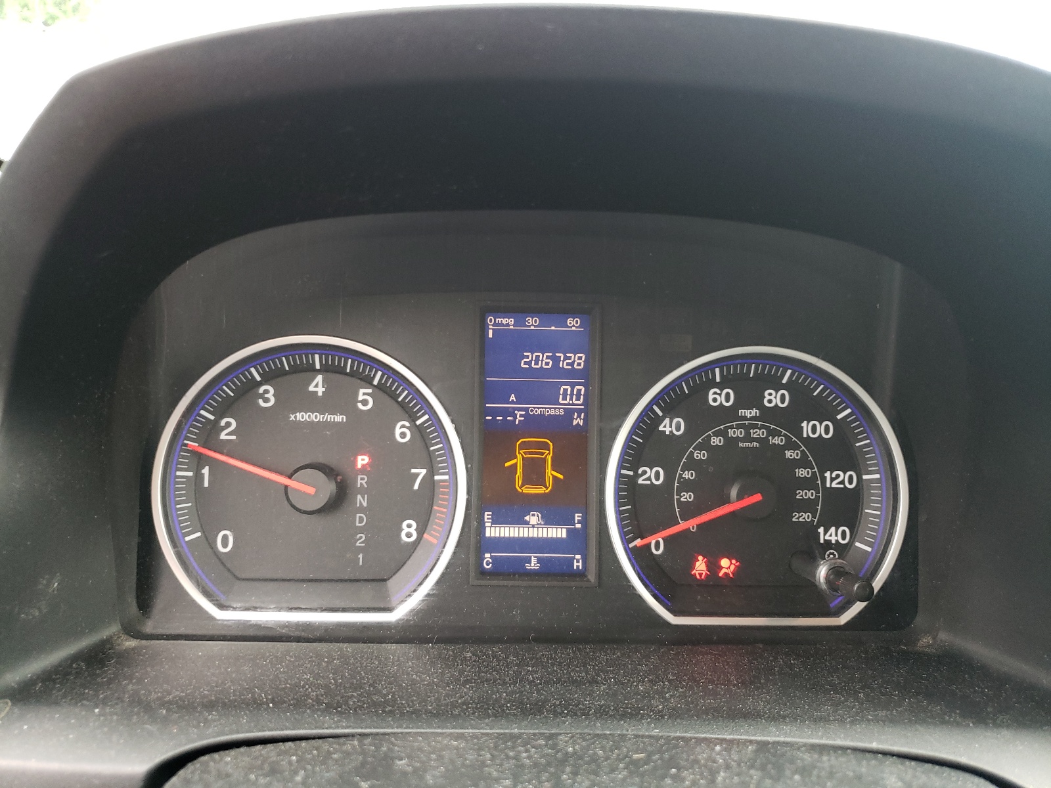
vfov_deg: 53.1
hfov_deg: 67.3
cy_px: 394
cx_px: 526
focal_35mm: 26
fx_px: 789
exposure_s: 1/60.2
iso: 126
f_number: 1.5
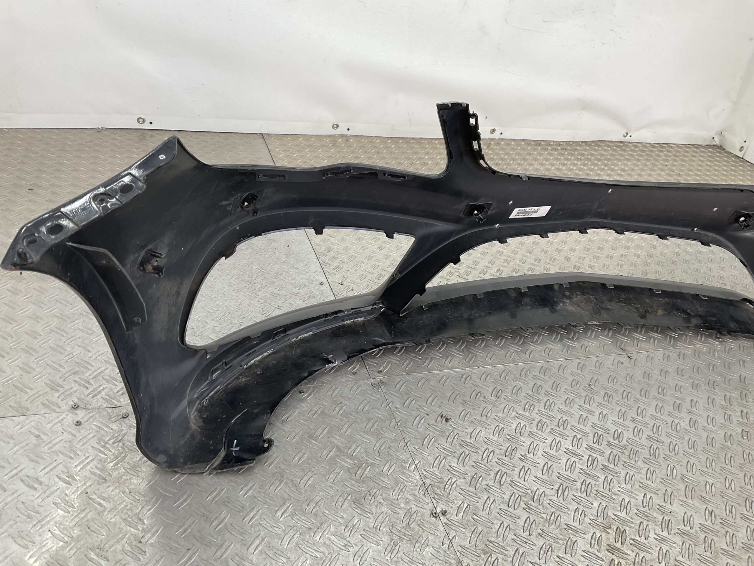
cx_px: 377
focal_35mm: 29
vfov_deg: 48.2
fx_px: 632
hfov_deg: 61.7
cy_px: 283
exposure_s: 1/100
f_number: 1.8
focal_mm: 3
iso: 20
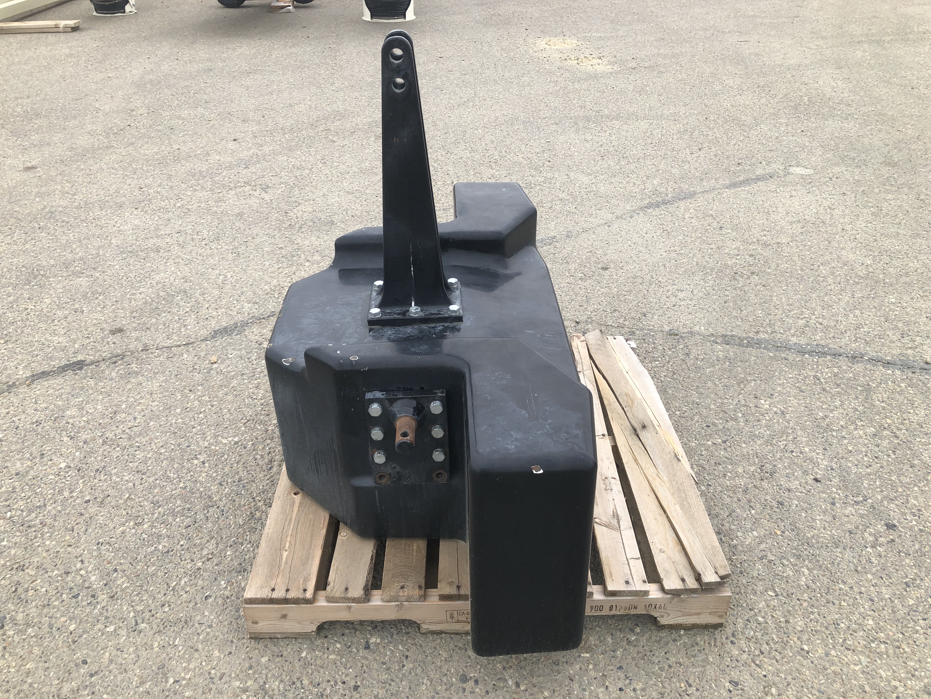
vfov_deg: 49.7
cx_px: 466
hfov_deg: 63.4
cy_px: 350
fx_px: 753
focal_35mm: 28
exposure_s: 1/426
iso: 20
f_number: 1.8
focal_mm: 3.99
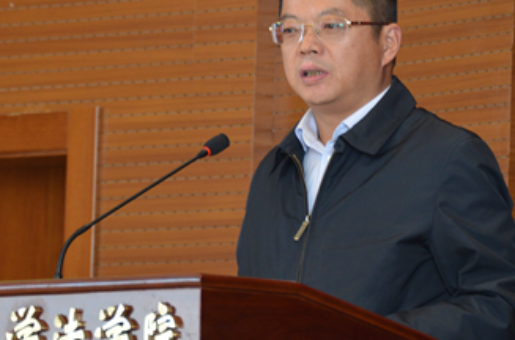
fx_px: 7860
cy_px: 120
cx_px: 145
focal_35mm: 551
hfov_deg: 3.8
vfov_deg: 2.5
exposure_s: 1/50
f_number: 5.6
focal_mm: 200
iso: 640
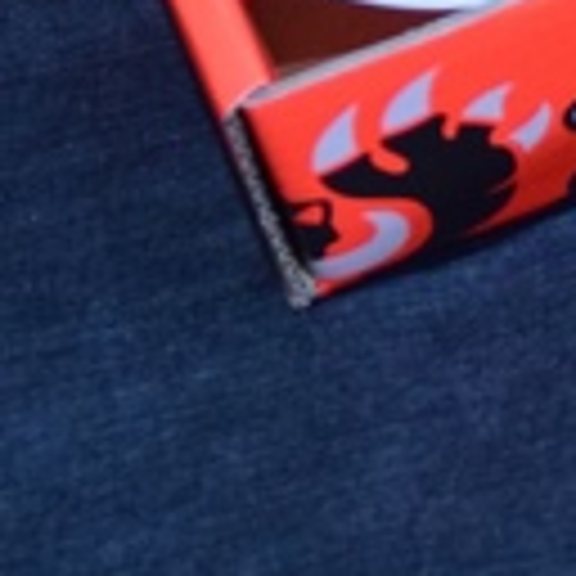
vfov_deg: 5.7
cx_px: 1440
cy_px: -227
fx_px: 5704
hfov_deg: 5.6
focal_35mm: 303
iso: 1600
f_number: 3.5
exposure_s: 1/20
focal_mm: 38
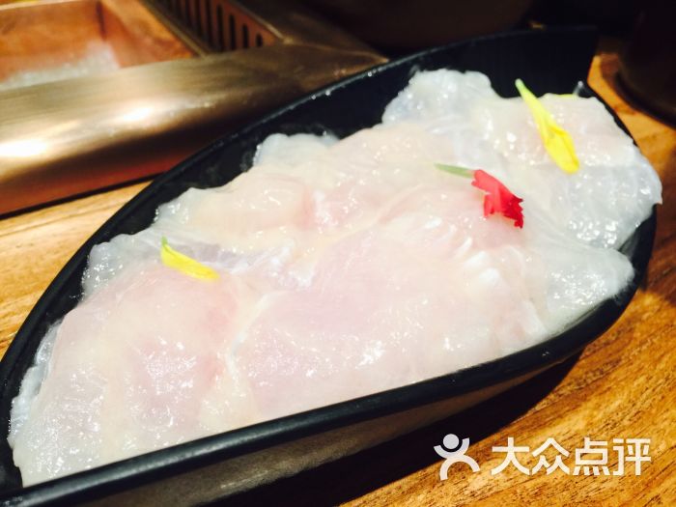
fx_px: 566
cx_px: 338
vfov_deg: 48.2
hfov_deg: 61.7
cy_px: 254
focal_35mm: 29
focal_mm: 4.15
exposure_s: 1/33
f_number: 2.2
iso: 40
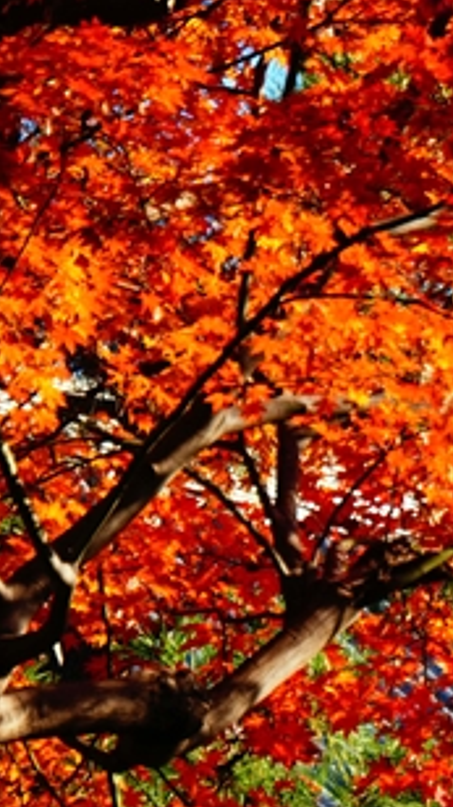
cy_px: 728
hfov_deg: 3.3
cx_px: 454
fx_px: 7777
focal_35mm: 364
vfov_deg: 5.9
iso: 100
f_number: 6.3
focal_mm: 89.1
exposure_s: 1/160
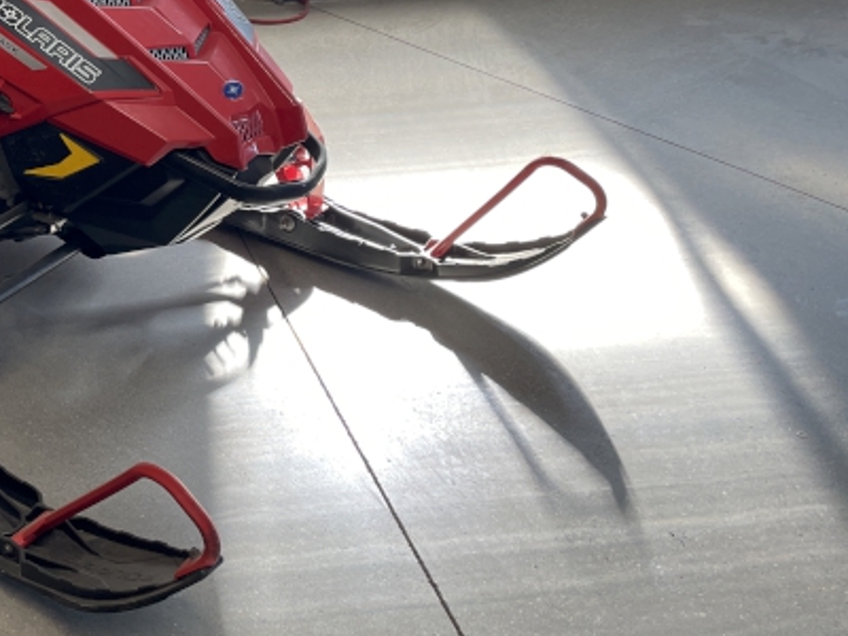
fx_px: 1274
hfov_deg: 33.9
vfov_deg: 27.4
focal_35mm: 52
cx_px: 17
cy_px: 117
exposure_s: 1/120
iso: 80
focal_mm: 4.2
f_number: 1.6
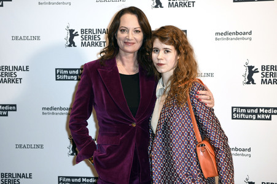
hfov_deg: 35.7
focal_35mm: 56
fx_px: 431
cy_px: 92
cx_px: 138
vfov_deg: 24.2
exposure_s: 1/80
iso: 1250
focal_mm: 56
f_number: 3.5
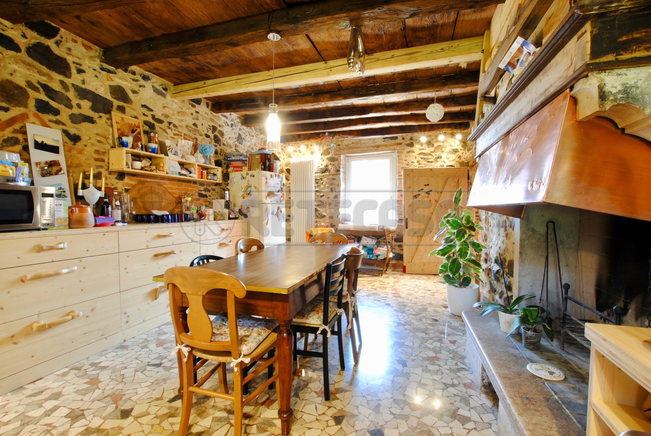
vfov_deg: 77.5
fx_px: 272
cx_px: 326
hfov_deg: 100.3
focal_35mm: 15
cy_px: 218
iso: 100
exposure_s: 4
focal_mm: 10
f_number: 10
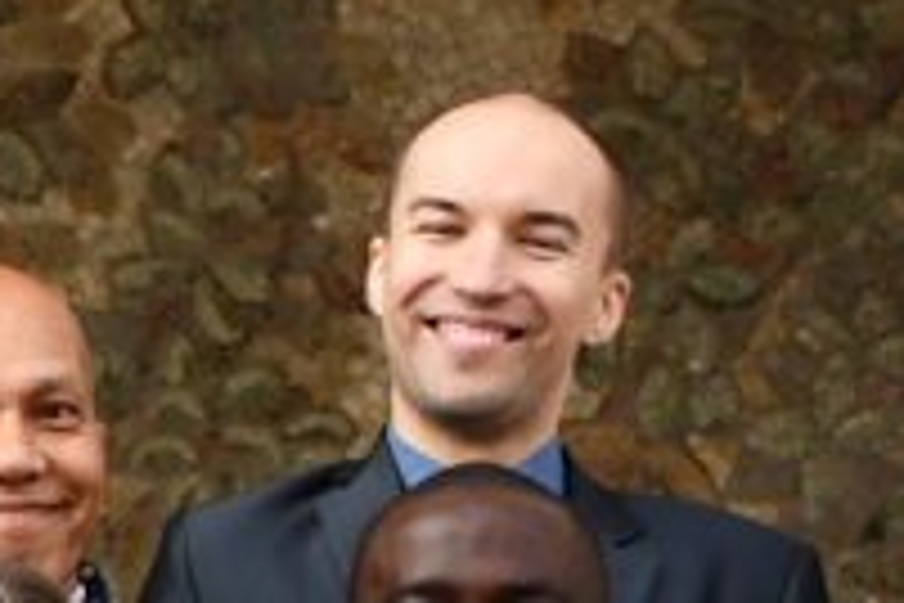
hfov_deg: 5.1
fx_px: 10069
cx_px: -481
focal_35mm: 401
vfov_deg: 3.4
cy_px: 1298
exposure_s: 1/250
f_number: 4.5
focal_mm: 42
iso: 400
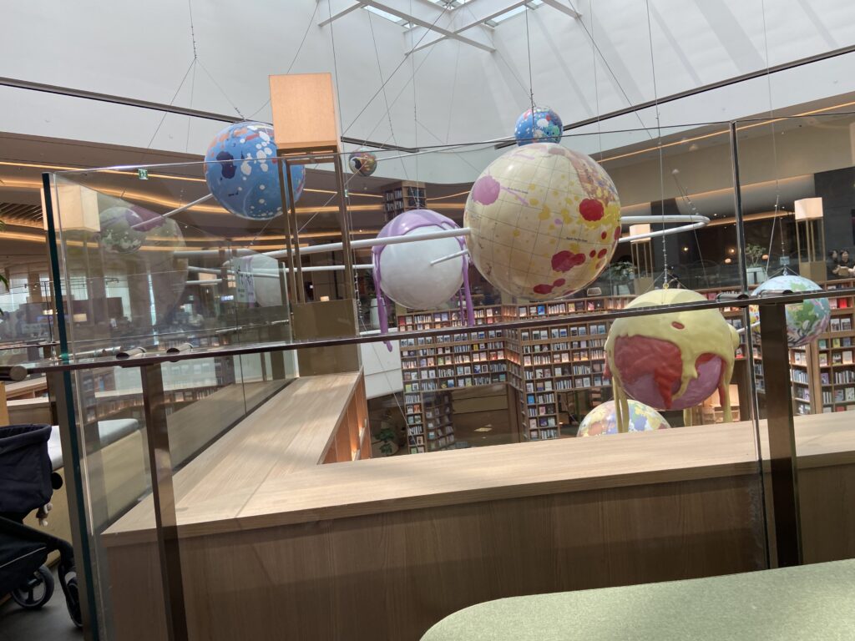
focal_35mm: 26
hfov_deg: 67.3
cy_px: 320
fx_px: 642
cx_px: 428
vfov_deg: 53.1
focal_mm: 4.25
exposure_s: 1/169
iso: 32
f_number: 1.8
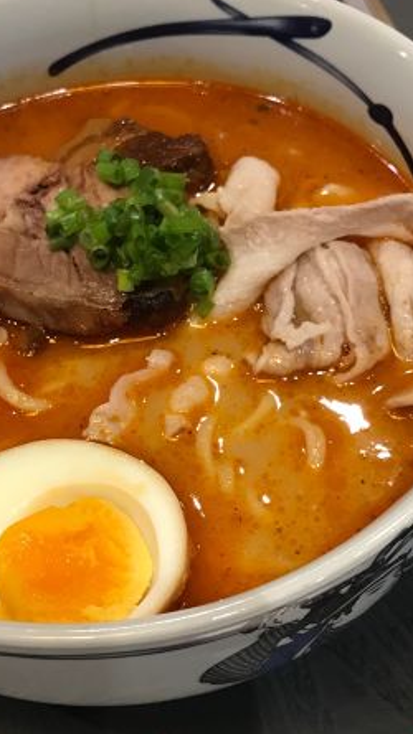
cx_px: 150
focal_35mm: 48
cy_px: 393
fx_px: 935
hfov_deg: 24.8
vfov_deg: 42.9
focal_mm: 3.99
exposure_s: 1/17
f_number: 1.8
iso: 64
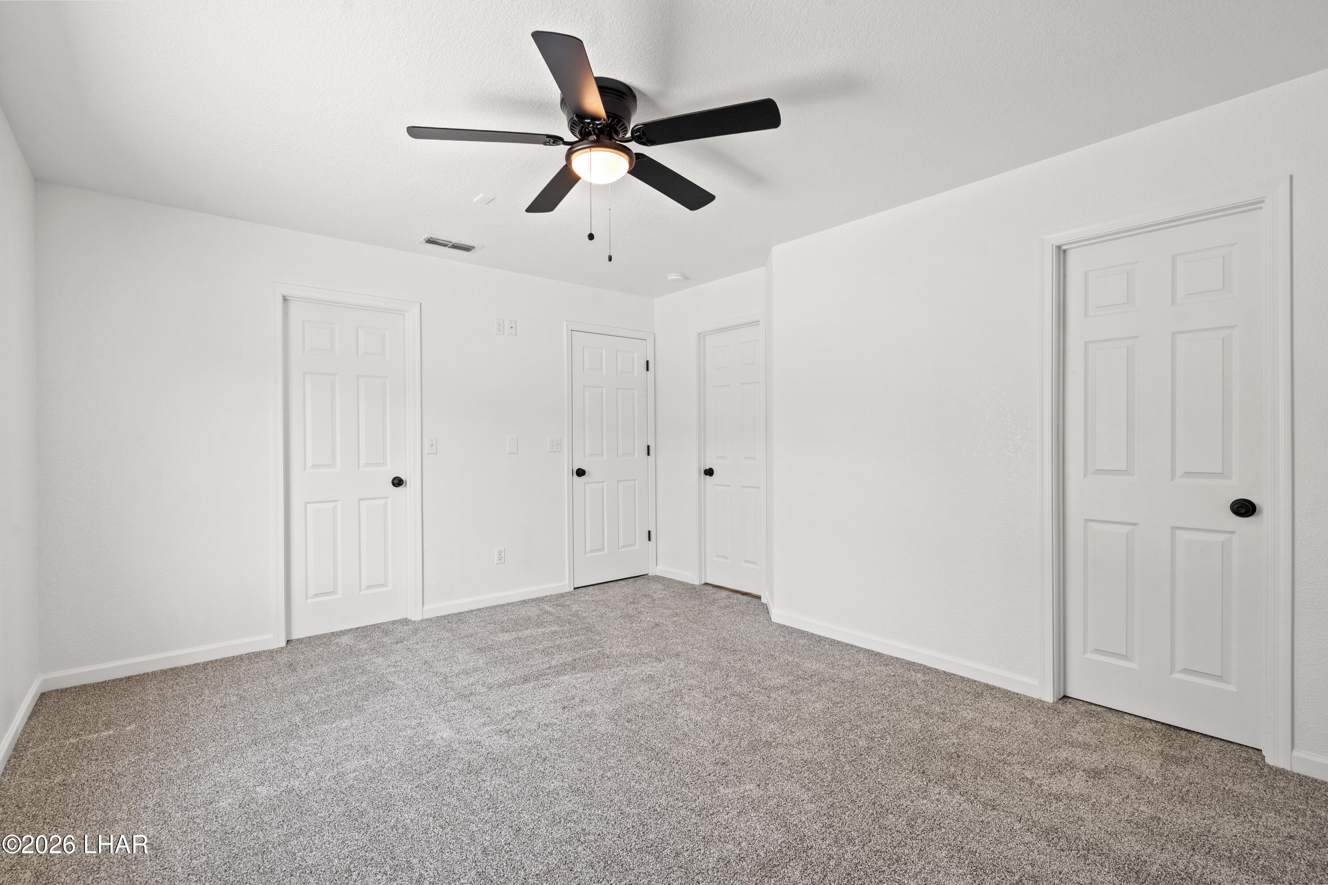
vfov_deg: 73.7
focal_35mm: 16
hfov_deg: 96.7
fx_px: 590
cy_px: 442
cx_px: 664
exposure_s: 1/2.5
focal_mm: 16
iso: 400
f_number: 8
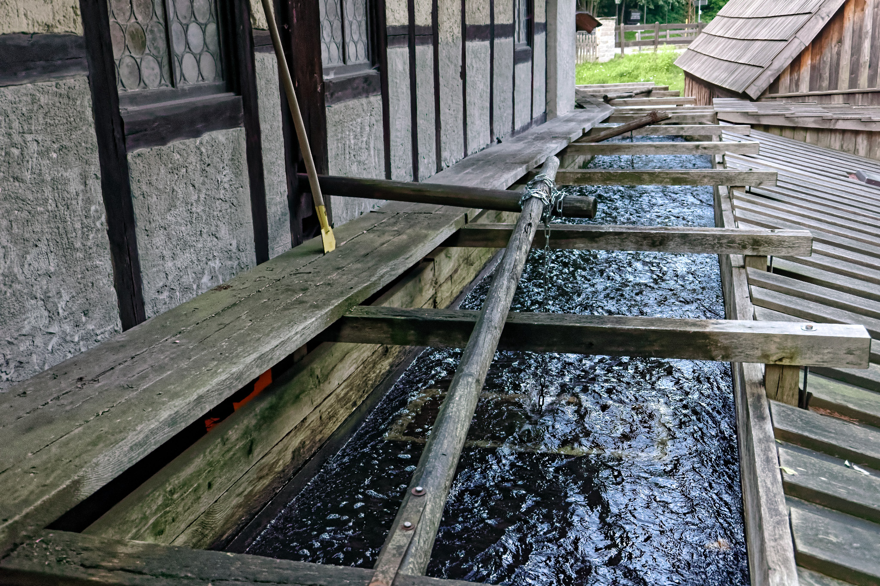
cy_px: 293
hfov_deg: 53.1
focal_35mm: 36
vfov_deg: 36.9
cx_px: 440
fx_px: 880
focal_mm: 24
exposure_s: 1/1000
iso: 12800
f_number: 5.6
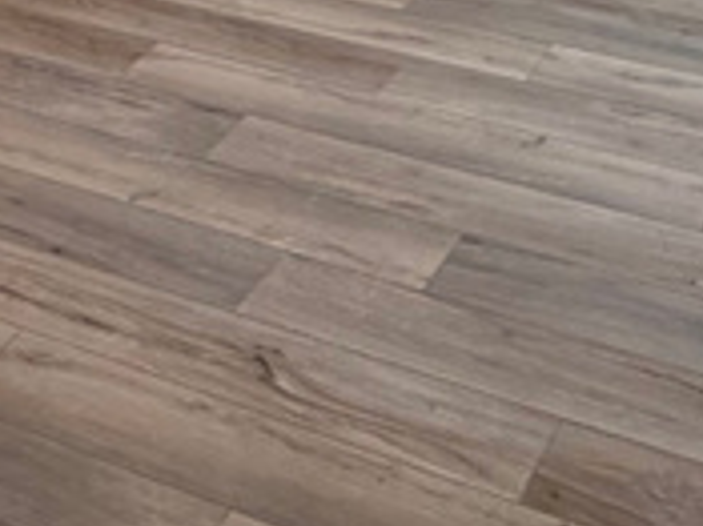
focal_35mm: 82
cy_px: -638
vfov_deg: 14.0
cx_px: 317
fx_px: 1664
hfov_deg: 23.8
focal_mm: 2.22
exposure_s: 1/120
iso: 64
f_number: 2.2
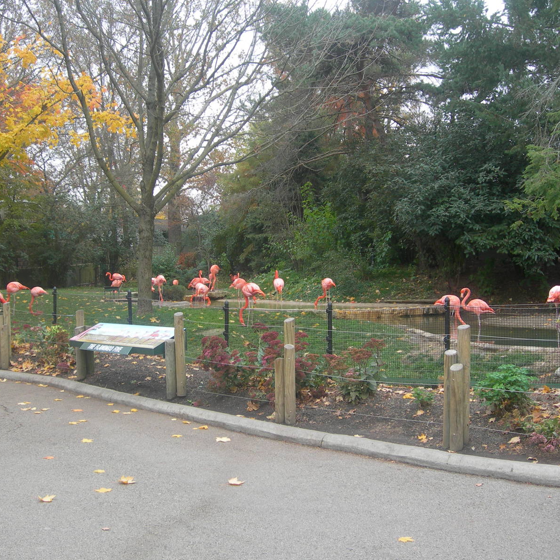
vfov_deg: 37.6
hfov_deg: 37.5
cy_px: 280
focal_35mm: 45
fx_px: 824
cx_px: 249
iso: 50
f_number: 2.8
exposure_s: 1/89.7
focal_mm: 7.8
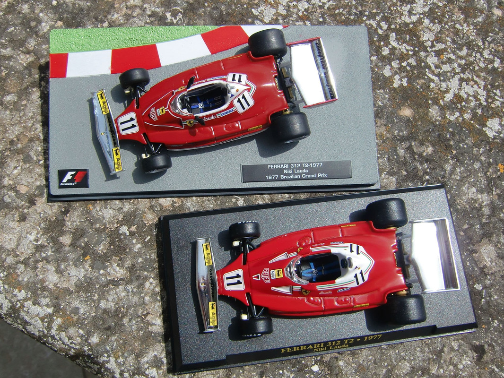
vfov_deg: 56.8
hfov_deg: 71.6
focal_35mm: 24
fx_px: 350
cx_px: 252
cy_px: 189
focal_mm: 4.3
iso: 64
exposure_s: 1/250
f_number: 7.5
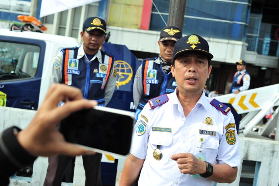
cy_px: 93
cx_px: 140
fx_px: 271
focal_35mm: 35
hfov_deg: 54.5
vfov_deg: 37.8
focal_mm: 35
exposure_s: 1/640
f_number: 5.6
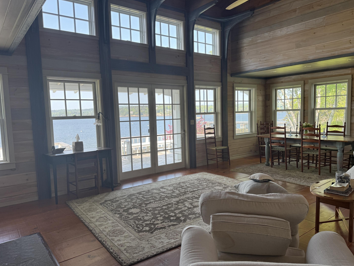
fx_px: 256
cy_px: 136
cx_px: 183
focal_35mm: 25
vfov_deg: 54.9
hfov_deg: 69.4
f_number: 1.78
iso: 64
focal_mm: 6.76
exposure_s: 1/188
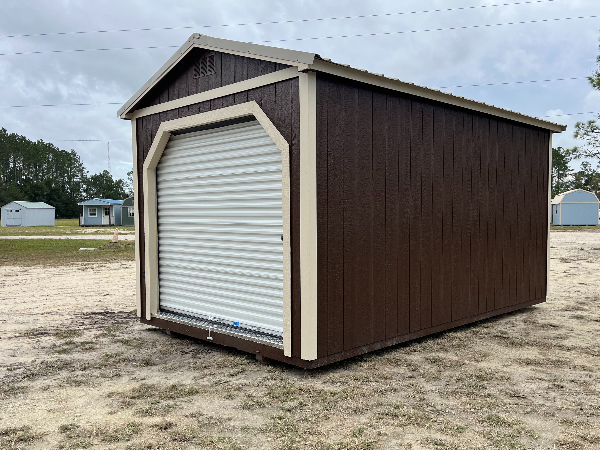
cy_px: 235
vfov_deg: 45.4
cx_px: 330
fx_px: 537
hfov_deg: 58.2
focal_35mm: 31
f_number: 1.6
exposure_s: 1/1404
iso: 50
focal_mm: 5.1
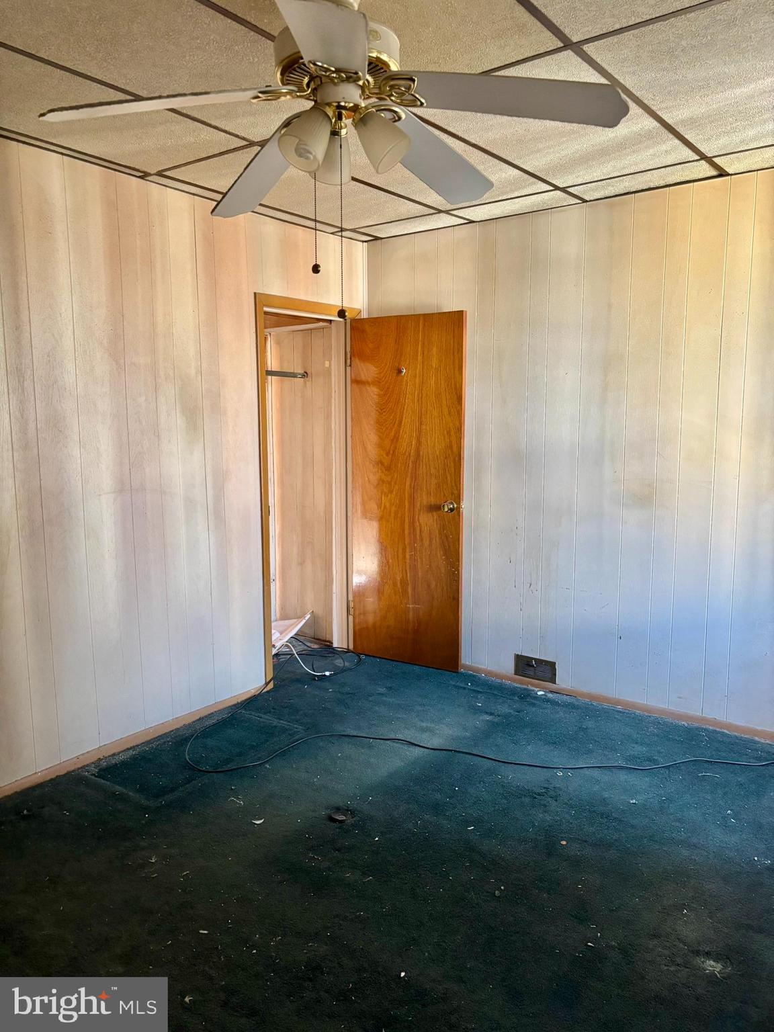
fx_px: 775
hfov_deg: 53.1
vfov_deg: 67.3
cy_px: 516
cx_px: 387
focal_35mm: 26
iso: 320
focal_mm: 5.96
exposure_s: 1/60
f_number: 1.6
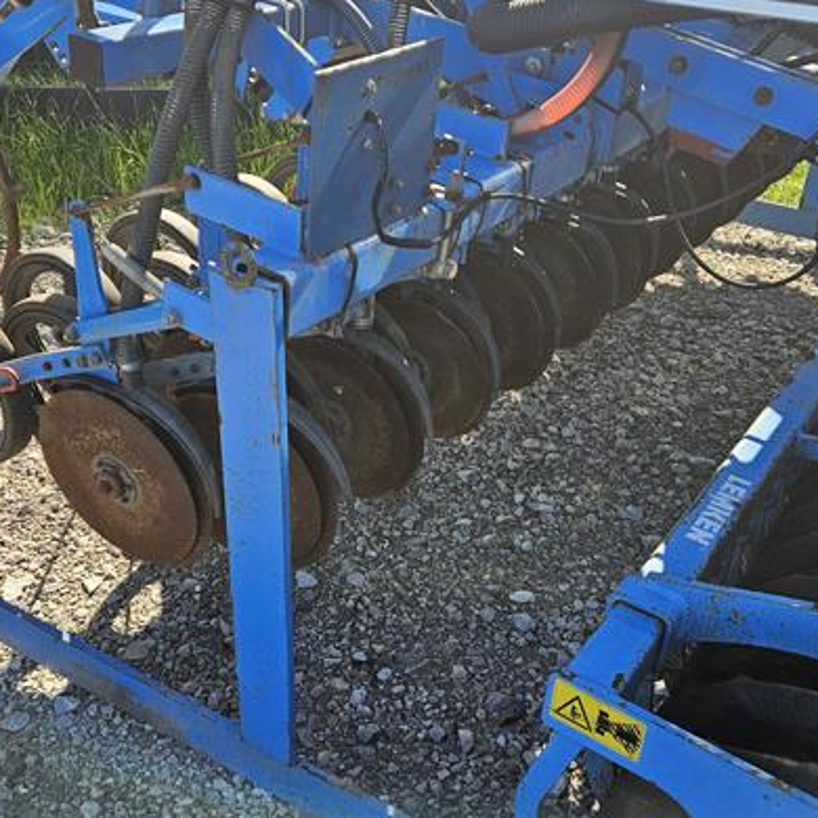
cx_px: 445
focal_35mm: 40
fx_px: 1069
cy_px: 384
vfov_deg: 41.8
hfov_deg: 41.8
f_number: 1.8
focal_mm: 5.4
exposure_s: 1/1117
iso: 40
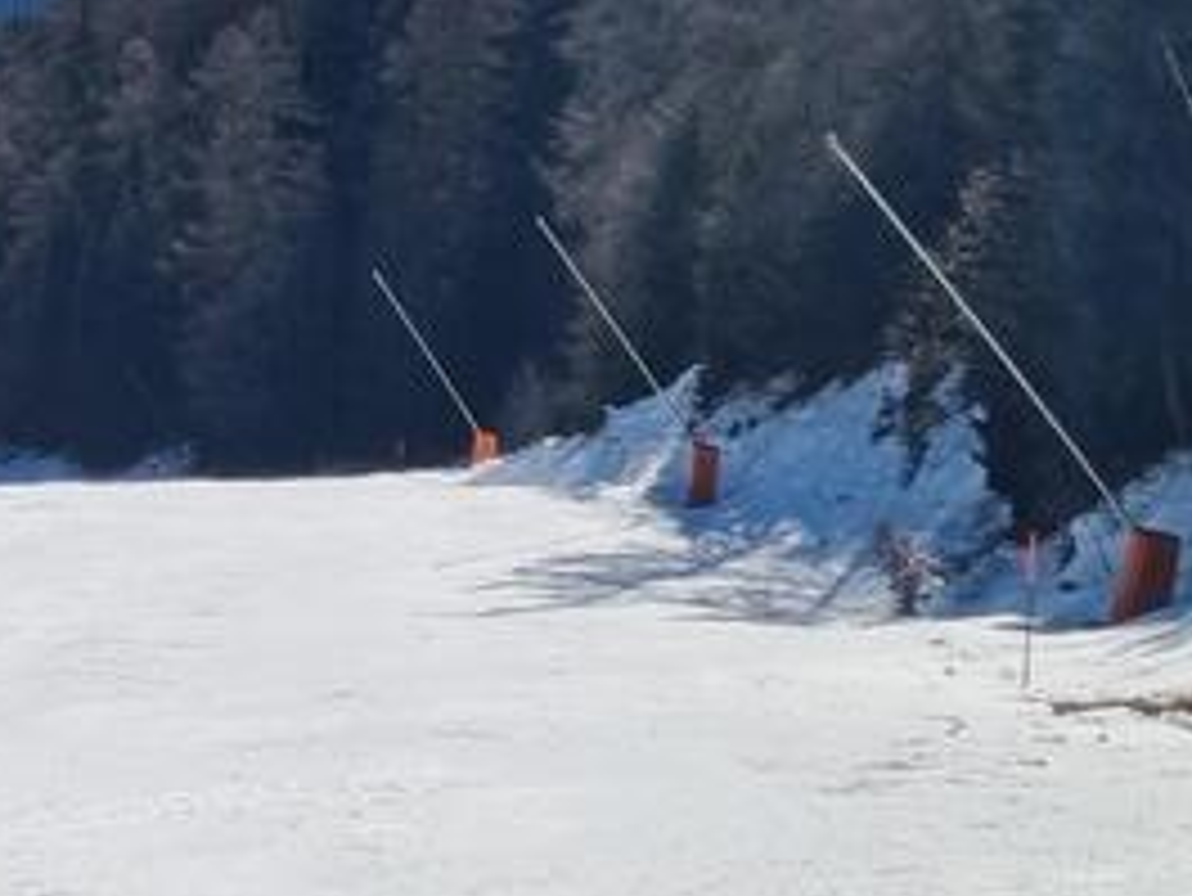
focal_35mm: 101
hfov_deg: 18.7
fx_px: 3480
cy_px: 79
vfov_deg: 14.5
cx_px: -121
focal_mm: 5.4
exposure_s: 1/7504
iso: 50
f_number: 1.8
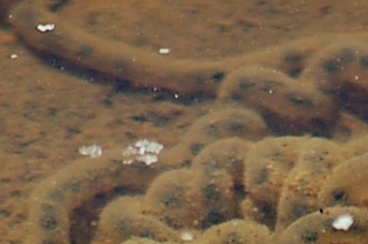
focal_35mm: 1290
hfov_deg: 1.6
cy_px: 333
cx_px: 199
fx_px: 13166
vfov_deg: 1.1
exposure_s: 1/800
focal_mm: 270
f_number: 5.6
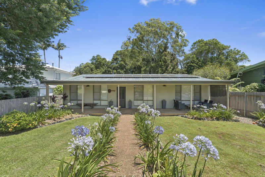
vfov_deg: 72.0
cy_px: 88
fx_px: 121
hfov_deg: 95.0
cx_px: 132
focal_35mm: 16
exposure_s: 1/1000
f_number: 9
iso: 800
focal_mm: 16.5
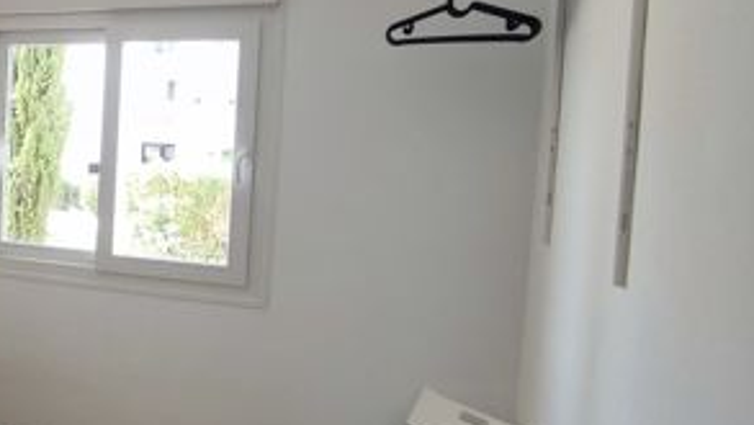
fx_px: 840
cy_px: 174
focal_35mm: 42
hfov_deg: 39.8
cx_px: -66
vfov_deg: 28.3
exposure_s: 1/100
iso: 77
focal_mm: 1.65
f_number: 2.2
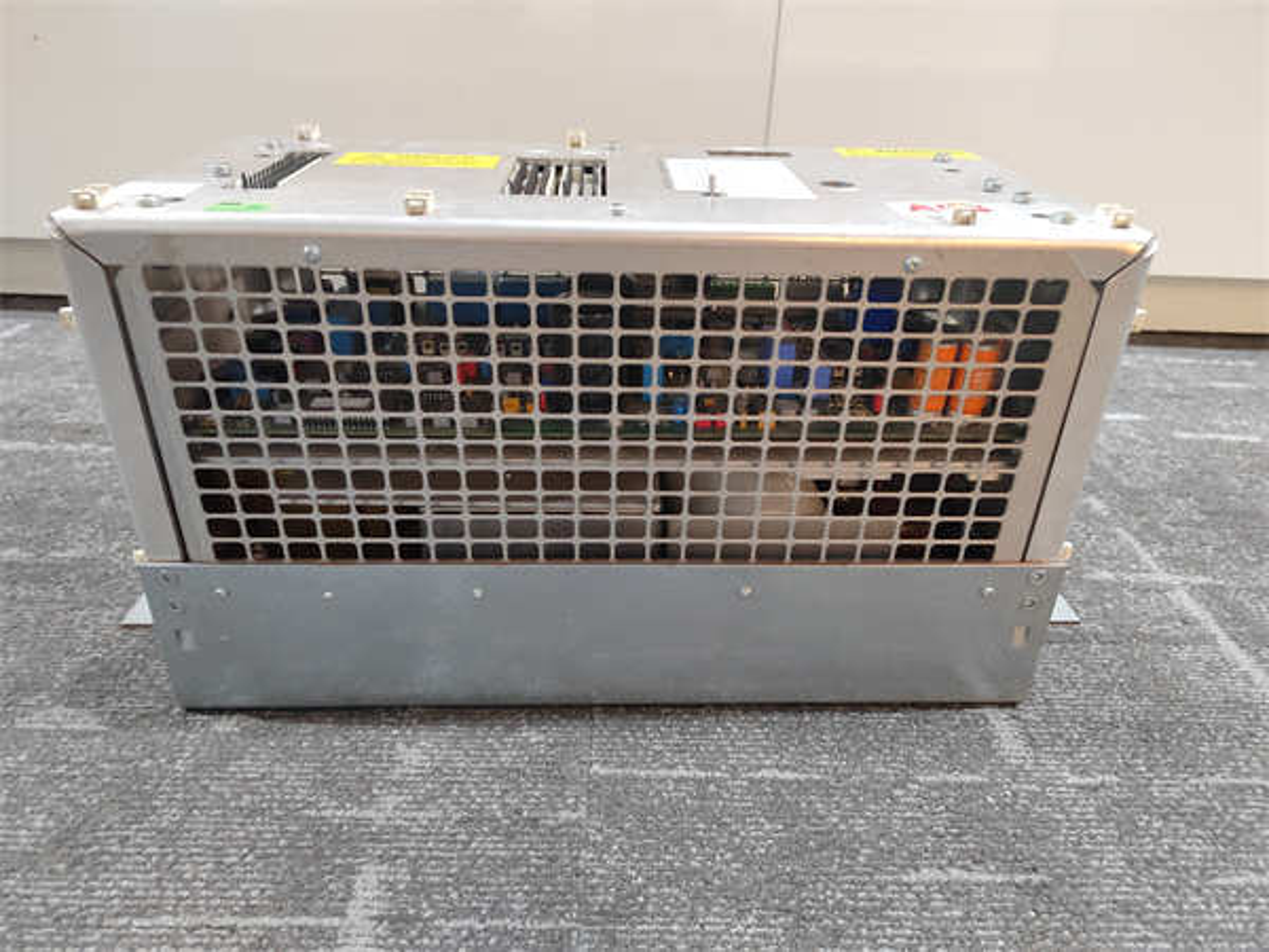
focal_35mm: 23
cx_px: 634
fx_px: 843
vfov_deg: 58.9
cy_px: 476
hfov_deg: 73.9
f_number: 1.9
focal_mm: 5.52
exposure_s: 1/25
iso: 2384
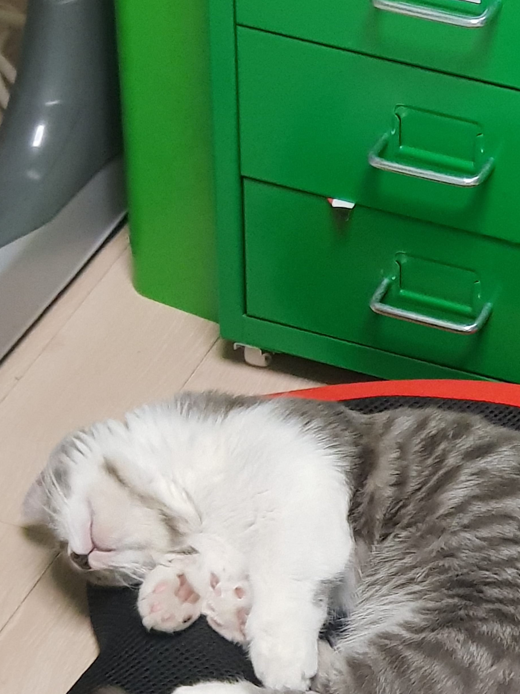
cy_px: 501
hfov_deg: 17.1
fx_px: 1723
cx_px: 355
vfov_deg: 22.6
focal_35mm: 86
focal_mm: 6
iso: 160
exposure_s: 1/24
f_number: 2.4
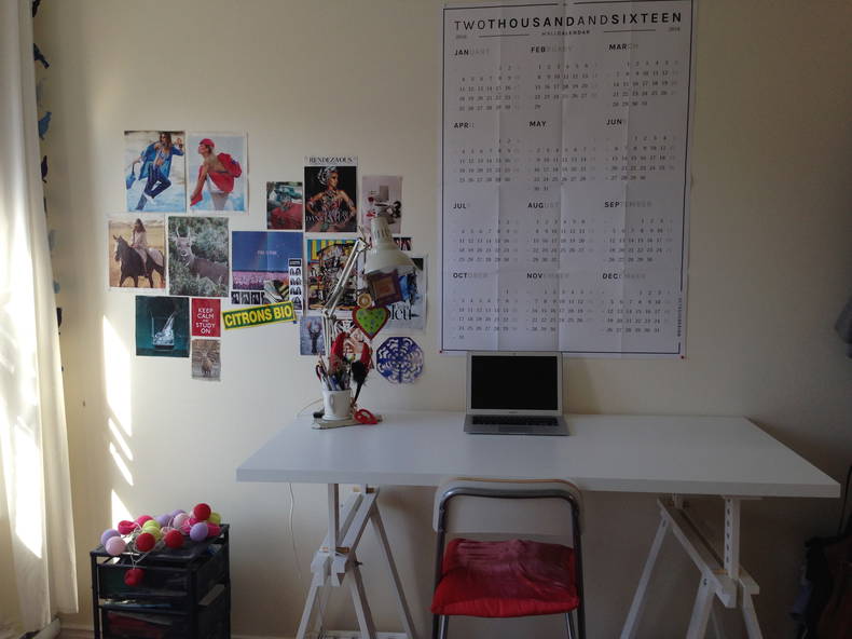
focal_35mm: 33
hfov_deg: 55.4
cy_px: 320
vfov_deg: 42.9
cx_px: 426
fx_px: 812
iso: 64
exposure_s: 1/120
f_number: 2.4
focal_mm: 4.12
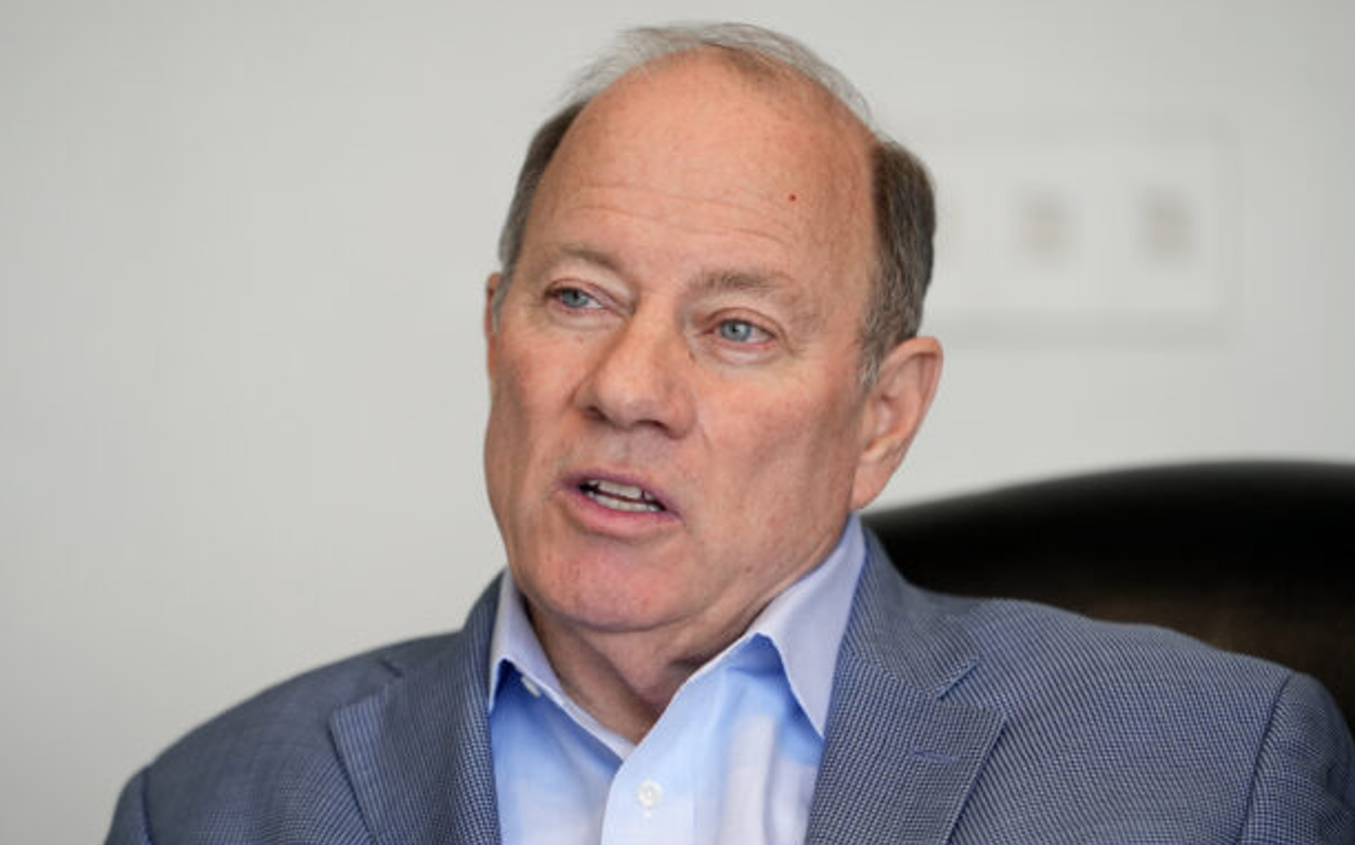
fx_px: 7567
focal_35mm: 205
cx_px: 676
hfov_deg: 10.2
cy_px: 431
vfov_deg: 6.4
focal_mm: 200
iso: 1600
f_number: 3.2
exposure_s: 1/400
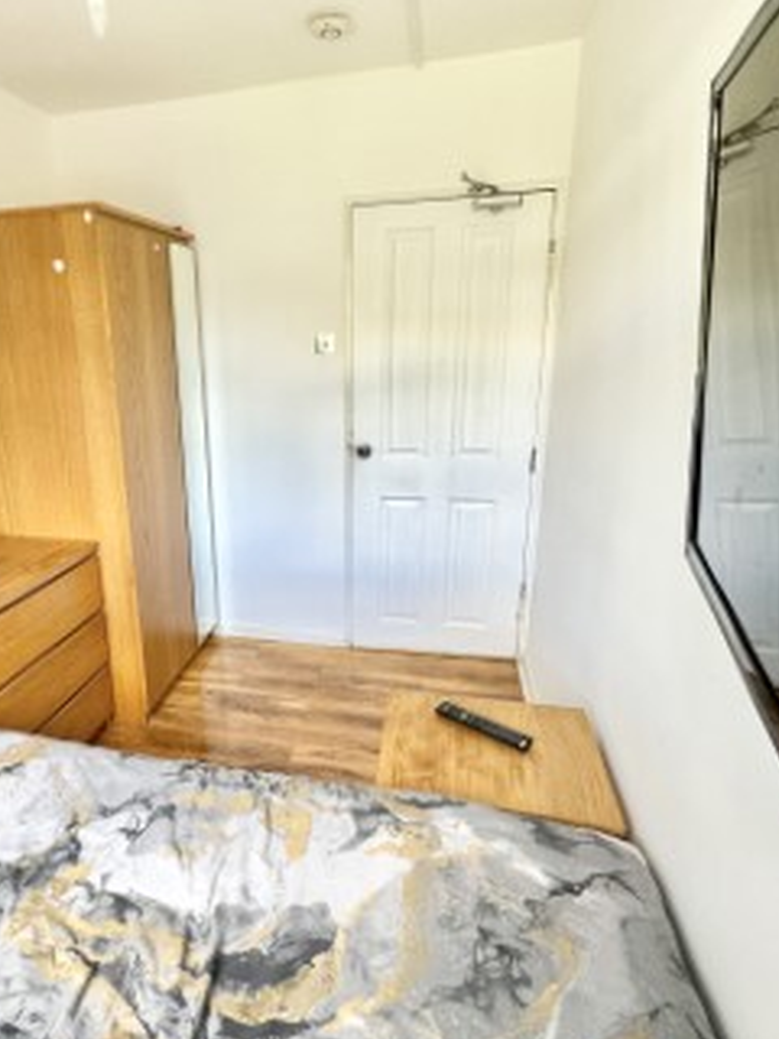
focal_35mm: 21
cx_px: 273
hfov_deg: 62.2
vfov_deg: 79.0
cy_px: 513
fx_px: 630
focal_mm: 2.22
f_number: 2.2
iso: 160
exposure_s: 1/99
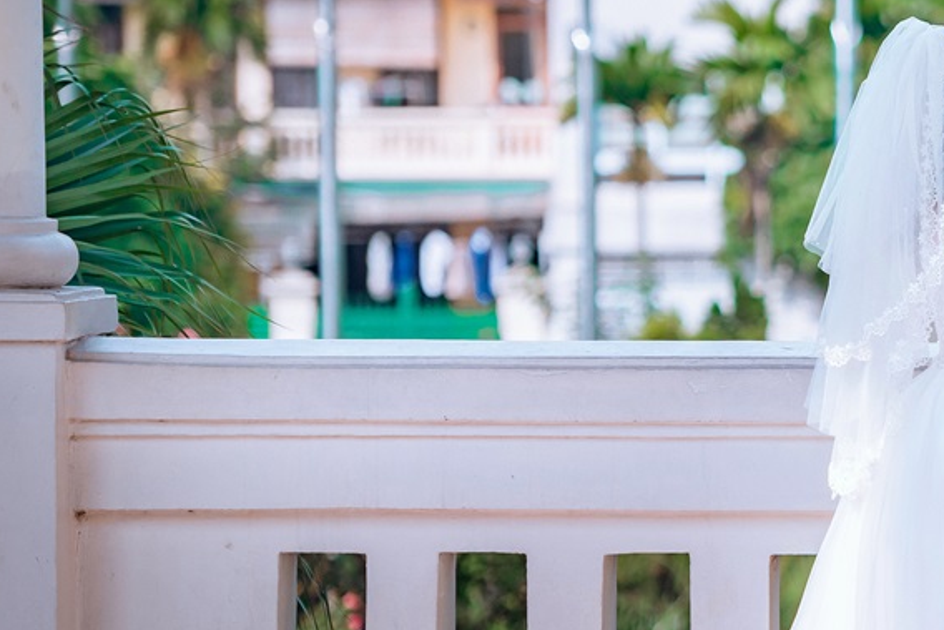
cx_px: 1020
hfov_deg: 7.2
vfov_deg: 4.8
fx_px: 7501
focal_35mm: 286
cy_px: 397
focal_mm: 130
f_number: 2.8
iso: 125
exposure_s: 1/4000
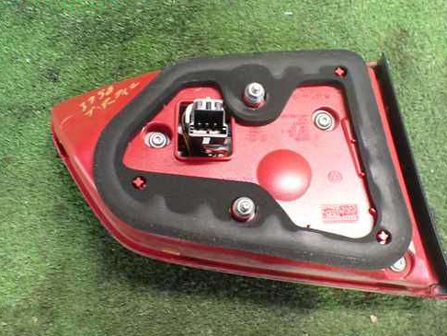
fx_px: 478
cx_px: 248
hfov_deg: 50.0
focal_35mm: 37
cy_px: 185
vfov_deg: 38.7
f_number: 2.3
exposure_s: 1/30
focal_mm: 5.4
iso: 800
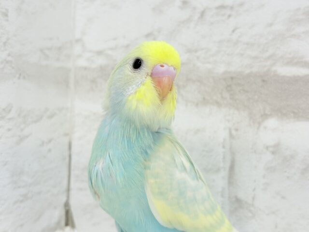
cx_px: 154
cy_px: 116
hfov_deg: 36.8
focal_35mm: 52
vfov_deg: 28.0
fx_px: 464
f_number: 1.6
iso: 80
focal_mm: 5.96
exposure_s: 1/100
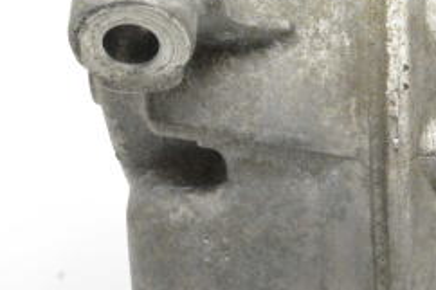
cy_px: 112
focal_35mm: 305
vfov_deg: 4.5
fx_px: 3691
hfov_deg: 6.7
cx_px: 614
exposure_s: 1/320
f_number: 9
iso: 6400
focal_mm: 48
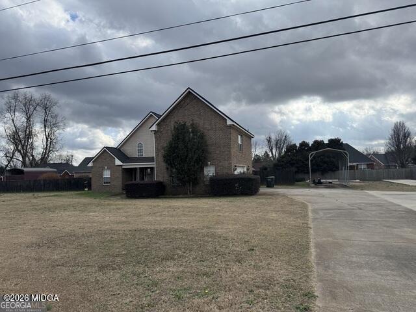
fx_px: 288
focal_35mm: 24
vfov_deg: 56.8
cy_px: 156
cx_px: 208
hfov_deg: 71.6
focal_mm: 6.76
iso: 80
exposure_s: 1/4310
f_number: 1.78
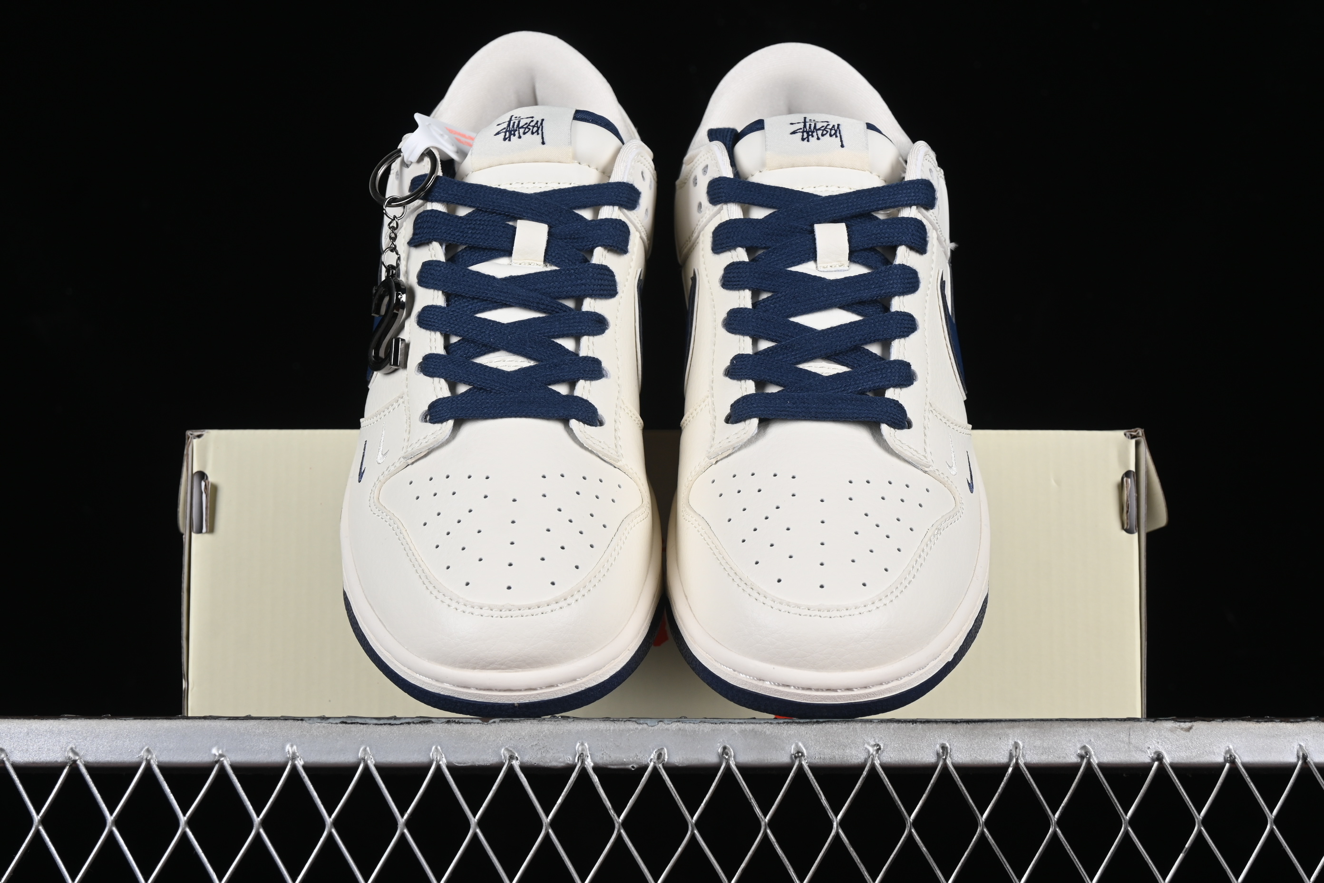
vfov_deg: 18.2
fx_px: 2758
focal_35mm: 75
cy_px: 442
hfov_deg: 27.0
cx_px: 662
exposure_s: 1/100
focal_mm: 50
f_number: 8
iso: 160
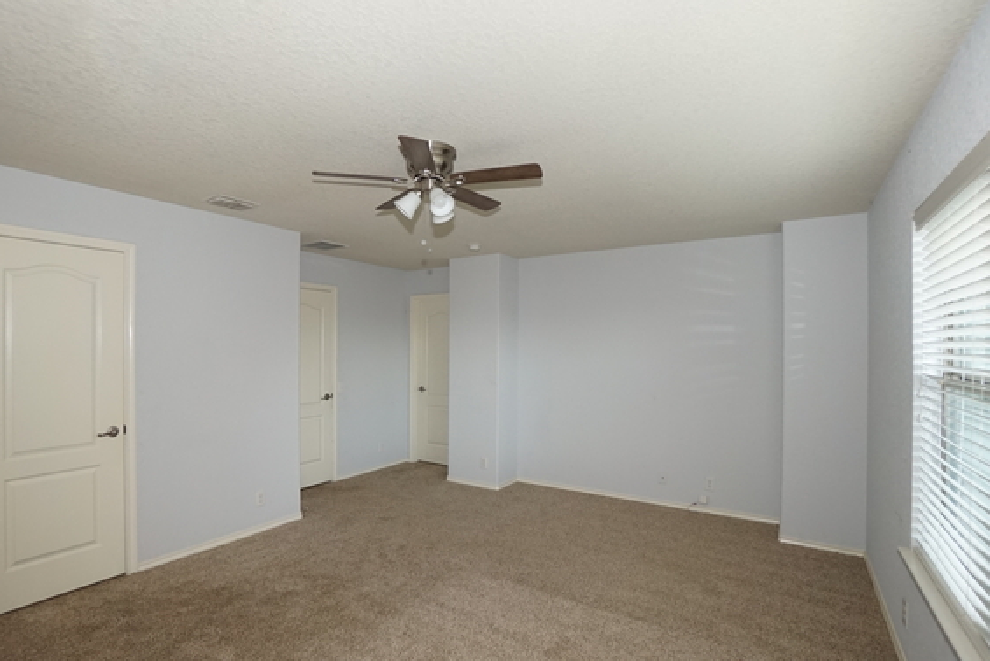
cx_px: 471
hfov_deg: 93.2
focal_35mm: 17
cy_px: 352
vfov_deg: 70.4
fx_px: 468
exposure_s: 1/160
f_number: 4
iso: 1000
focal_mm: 10
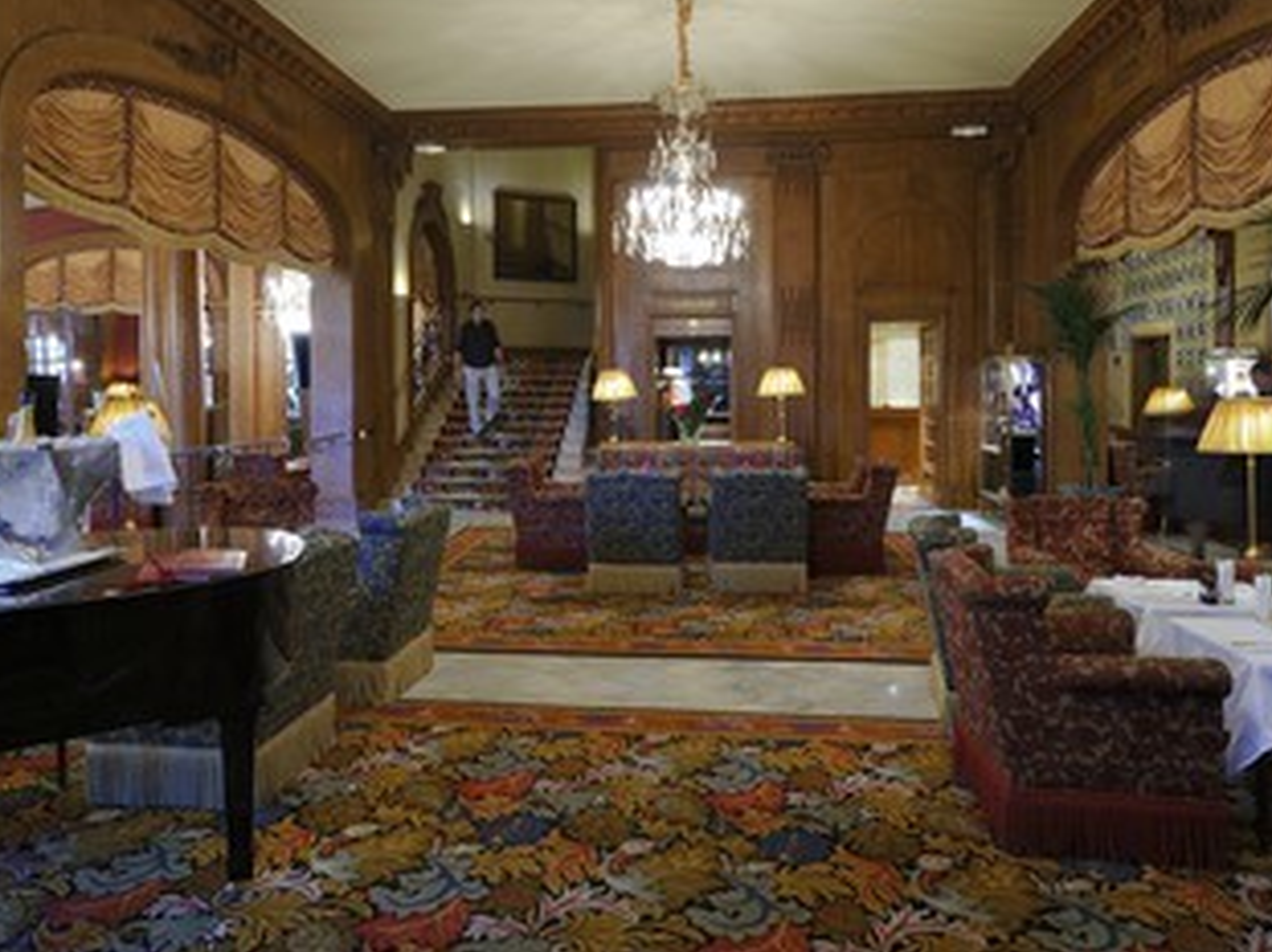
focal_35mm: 26
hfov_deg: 67.3
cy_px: 396
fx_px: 955
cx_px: 609
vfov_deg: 52.8
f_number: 8
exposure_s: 1/1.25
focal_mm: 20
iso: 200
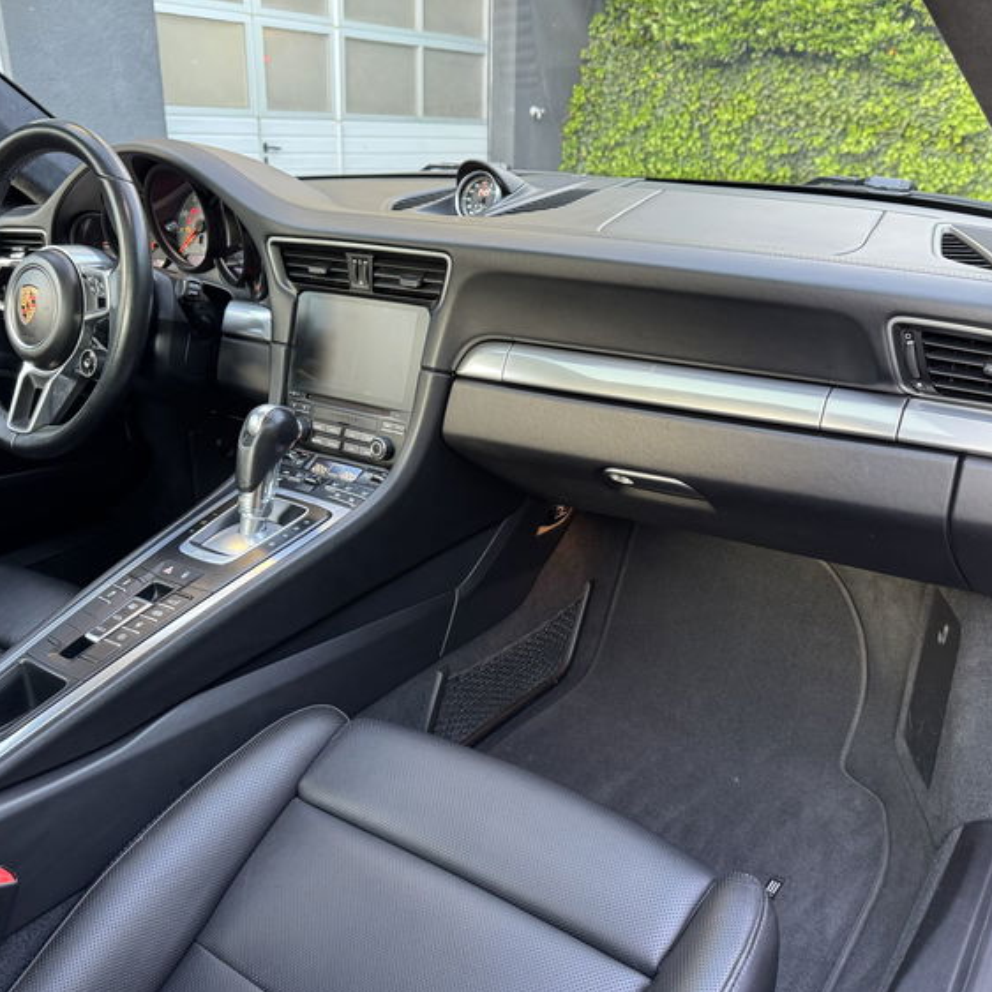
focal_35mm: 29
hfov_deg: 55.6
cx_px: 530
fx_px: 940
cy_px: 507
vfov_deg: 55.6
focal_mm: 6.76
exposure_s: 1/63
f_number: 1.78
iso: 200
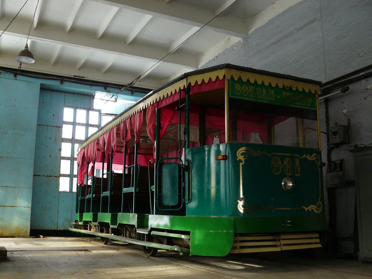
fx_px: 387
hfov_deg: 51.4
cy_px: 140
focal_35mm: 36
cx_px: 186
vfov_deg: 39.7
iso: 200
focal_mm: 6
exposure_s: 1/100
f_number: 2.8
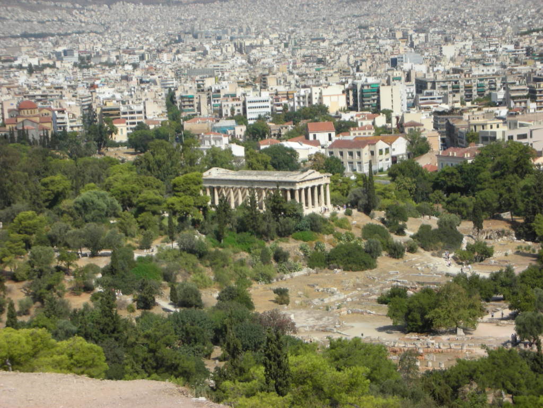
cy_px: 204
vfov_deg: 14.1
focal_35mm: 105
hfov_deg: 18.7
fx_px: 1647
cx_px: 272
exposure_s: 1/304
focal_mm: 17.4
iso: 50
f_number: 5.4
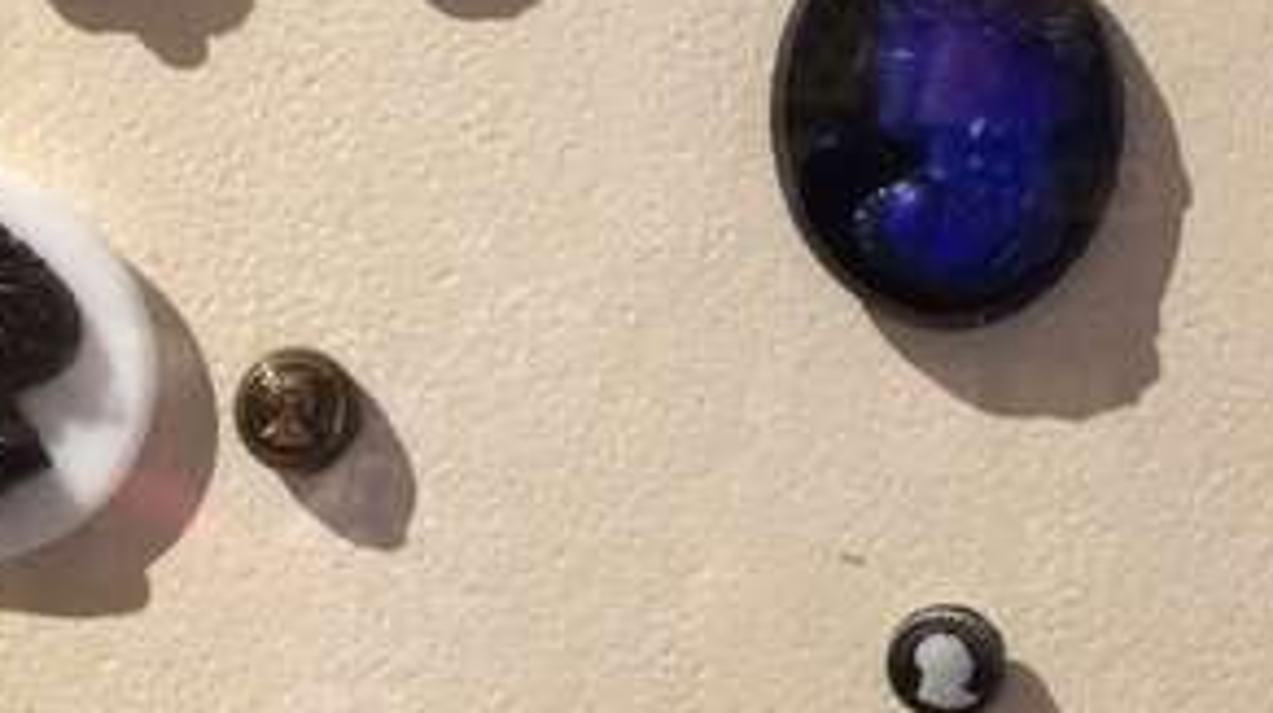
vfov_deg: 13.8
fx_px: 2934
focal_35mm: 87
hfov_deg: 24.3
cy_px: 538
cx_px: 932
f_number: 2.2
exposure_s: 1/24
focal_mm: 4.15
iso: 320
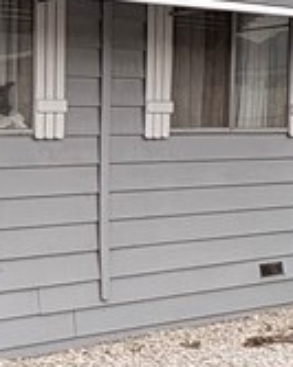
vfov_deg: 22.8
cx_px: -344
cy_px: 191
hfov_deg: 14.3
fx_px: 913
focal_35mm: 84
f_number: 2.2
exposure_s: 1/980
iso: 50
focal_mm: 2.22
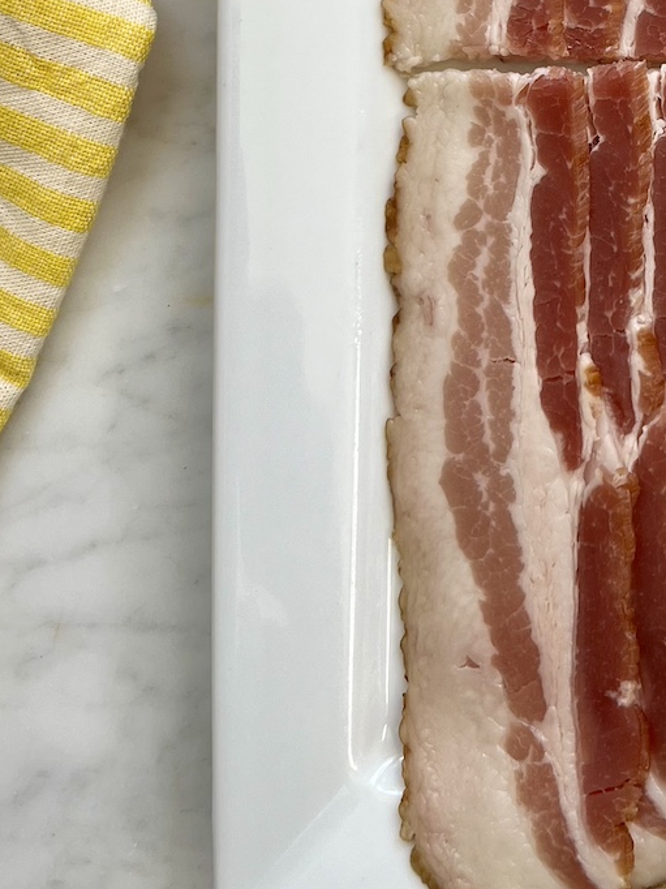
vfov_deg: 30.1
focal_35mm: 61
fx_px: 1566
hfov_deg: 22.9
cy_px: 66
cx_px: 689
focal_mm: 5.7
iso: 50
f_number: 1.5
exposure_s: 1/121
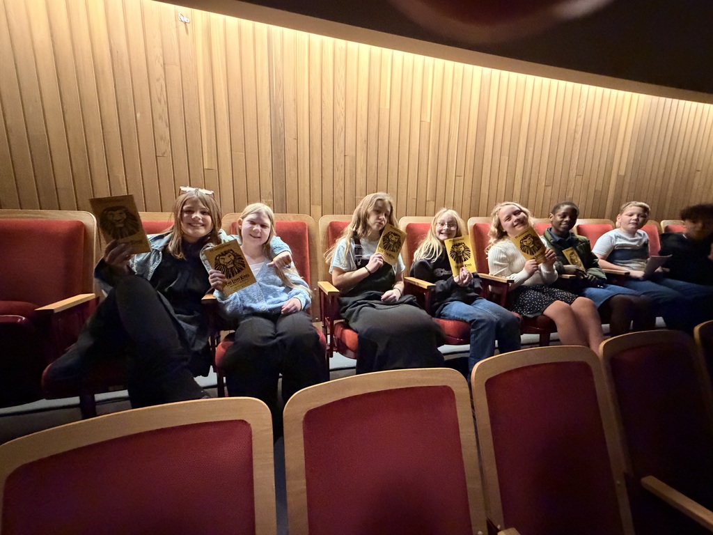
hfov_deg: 102.1
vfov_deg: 85.7
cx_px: 356
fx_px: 288
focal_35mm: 14
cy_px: 268
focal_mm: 2.22
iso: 1250
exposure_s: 1/30
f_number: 2.2
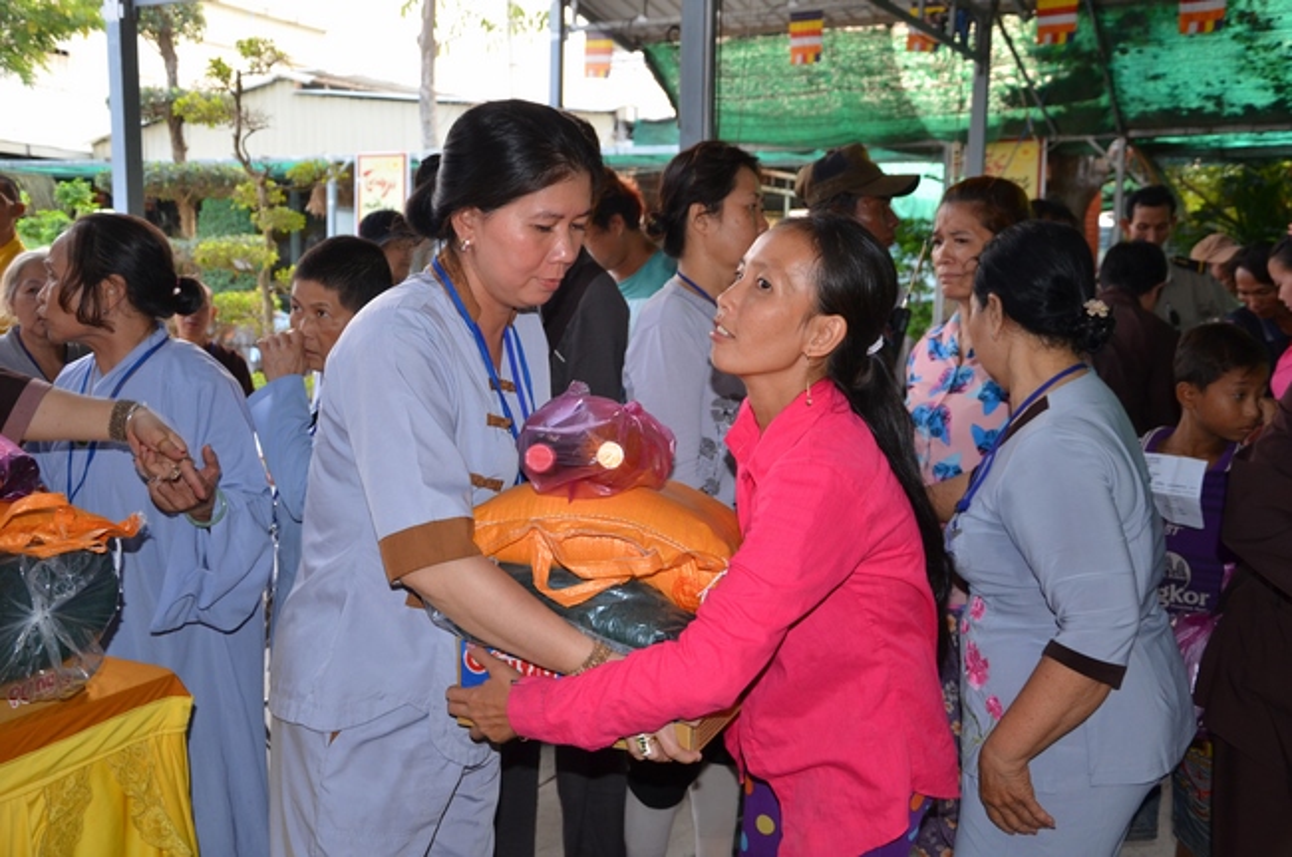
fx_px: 1290
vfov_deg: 36.7
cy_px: 428
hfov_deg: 53.2
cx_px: 646
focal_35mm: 36
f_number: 4.5
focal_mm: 24
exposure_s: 1/60
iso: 640
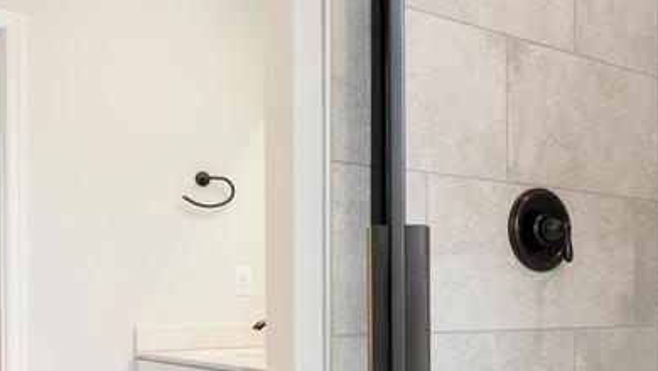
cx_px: 466
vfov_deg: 26.6
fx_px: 768
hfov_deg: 45.3
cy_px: 305
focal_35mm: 44
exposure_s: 1/10
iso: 640
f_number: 10
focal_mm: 16
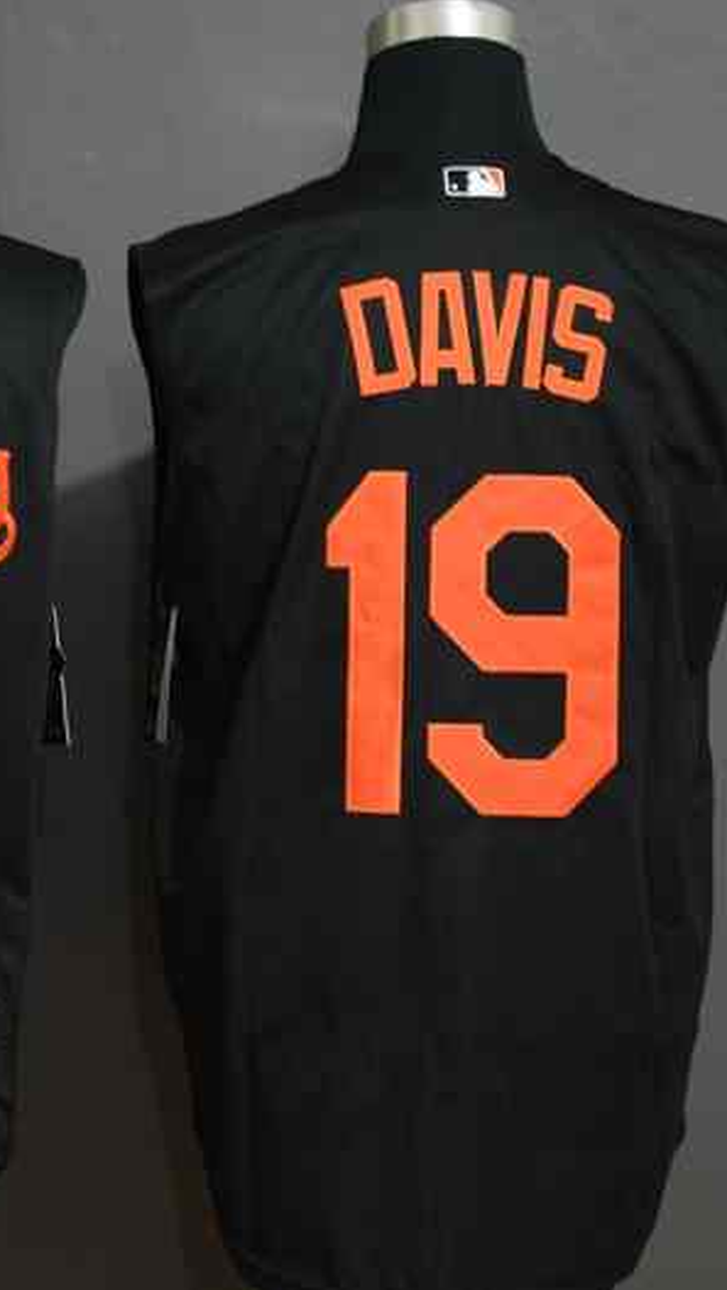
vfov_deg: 18.0
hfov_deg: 10.2
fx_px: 4072
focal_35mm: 119
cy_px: 644
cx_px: 86
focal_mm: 50
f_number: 4.8
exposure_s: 2
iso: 100
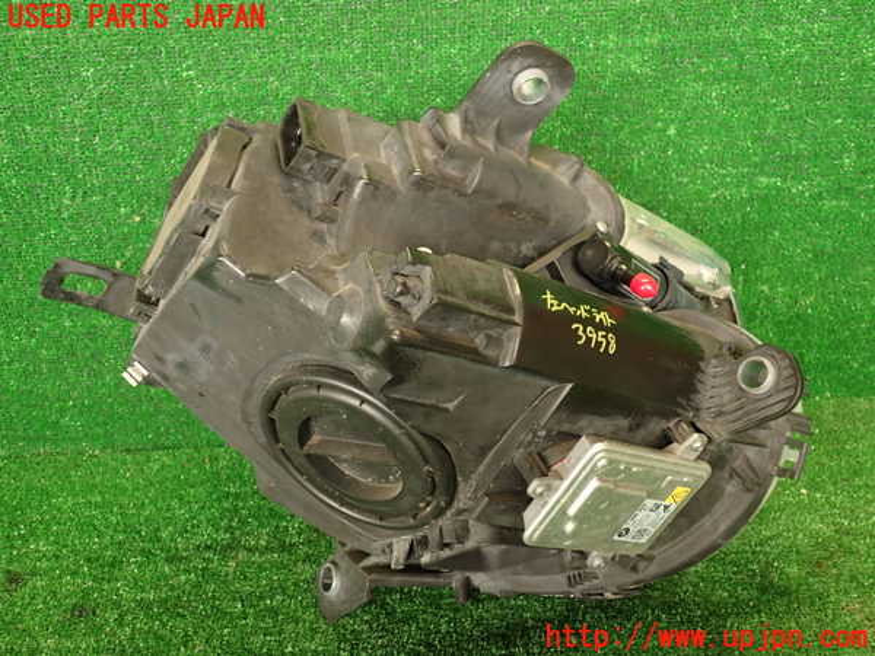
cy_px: 328
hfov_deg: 56.8
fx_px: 809
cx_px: 438
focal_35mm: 32
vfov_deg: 44.2
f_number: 2.4
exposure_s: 1/30
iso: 200
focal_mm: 5.79
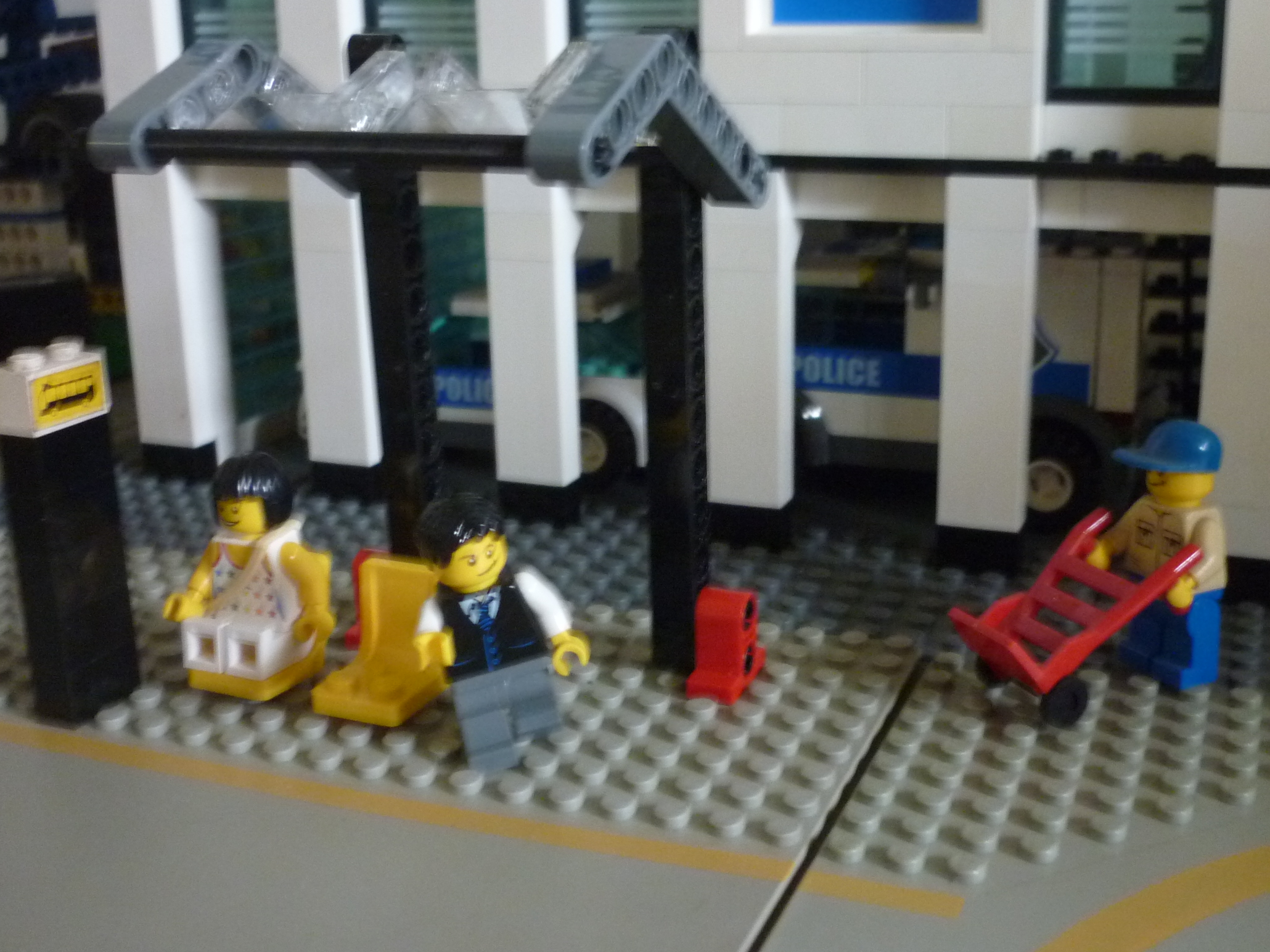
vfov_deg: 35.1
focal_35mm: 41
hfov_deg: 45.6
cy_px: 405
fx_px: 1504
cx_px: 731
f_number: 2.8
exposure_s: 1/8
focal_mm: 5.5
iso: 400
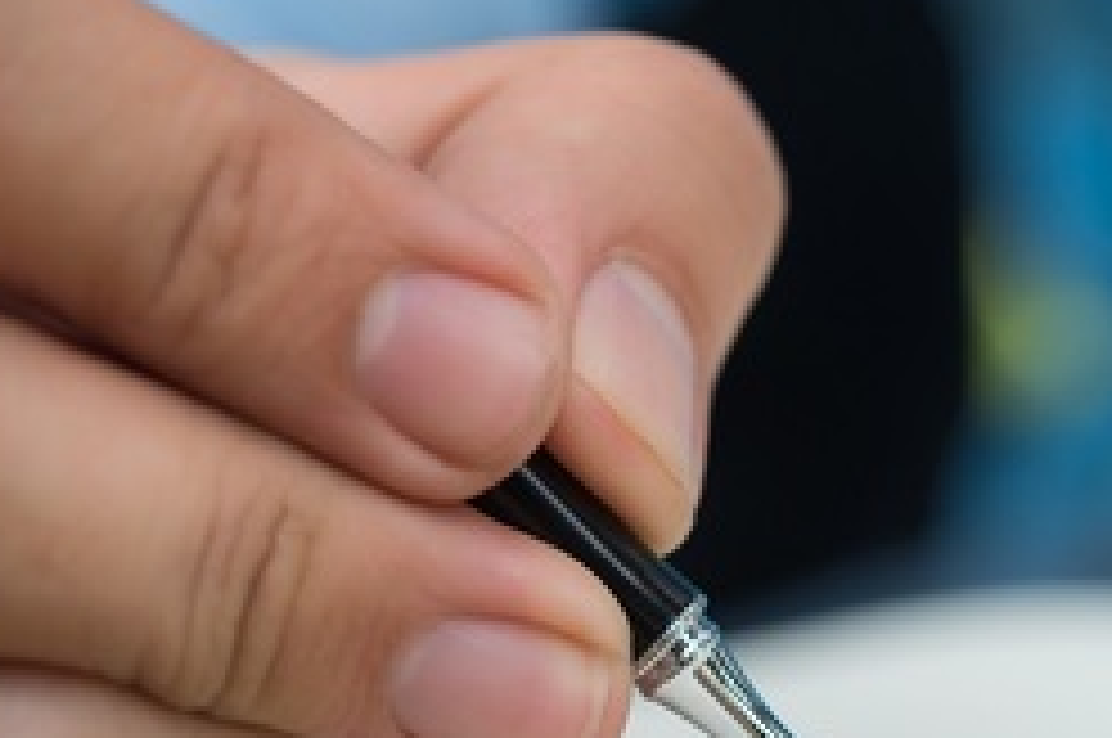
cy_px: 500
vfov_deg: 9.4
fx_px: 4504
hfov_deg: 14.0
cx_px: 779
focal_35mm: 146
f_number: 4.5
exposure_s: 1/125
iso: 320
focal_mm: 60
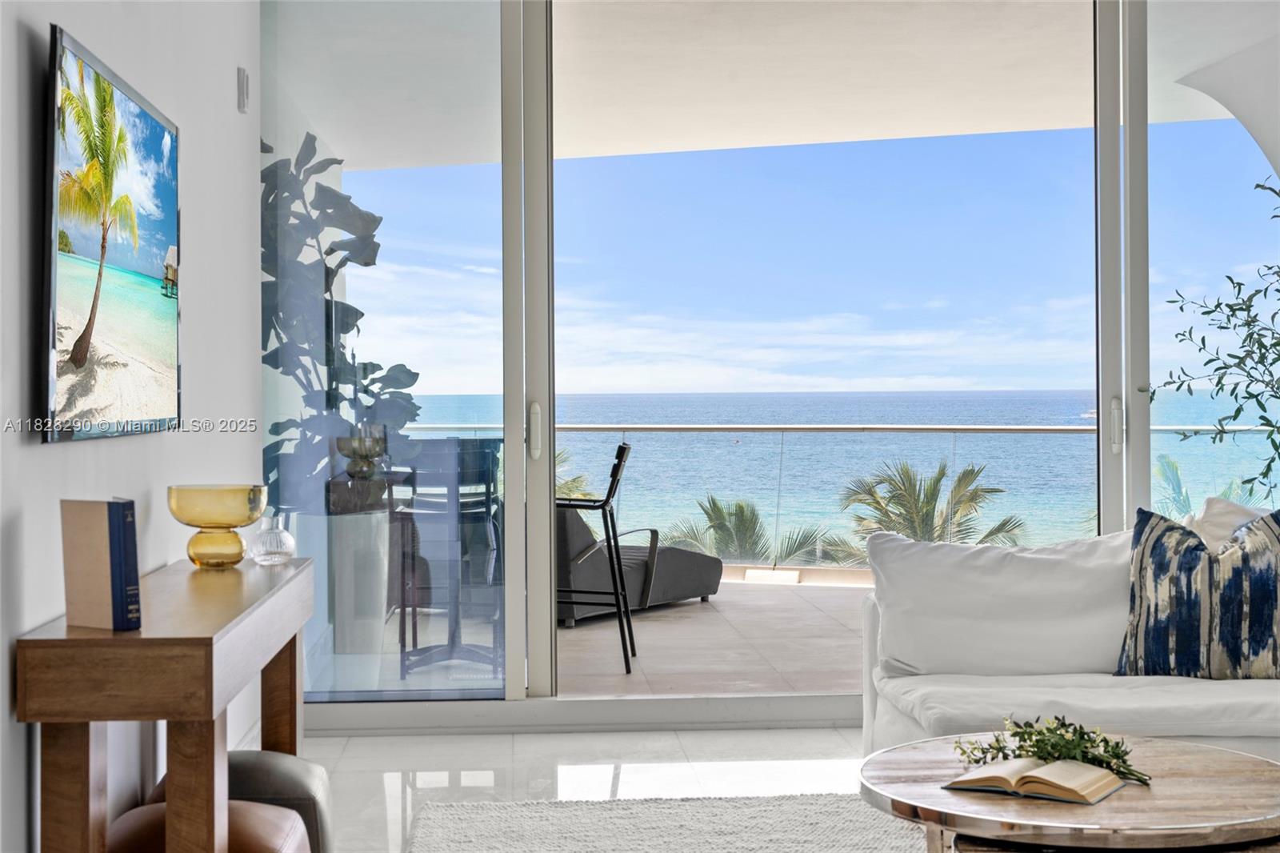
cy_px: 426
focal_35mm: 50
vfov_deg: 27.0
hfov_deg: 39.6
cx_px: 640
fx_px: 1777
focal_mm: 50
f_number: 9
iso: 64
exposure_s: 1/30
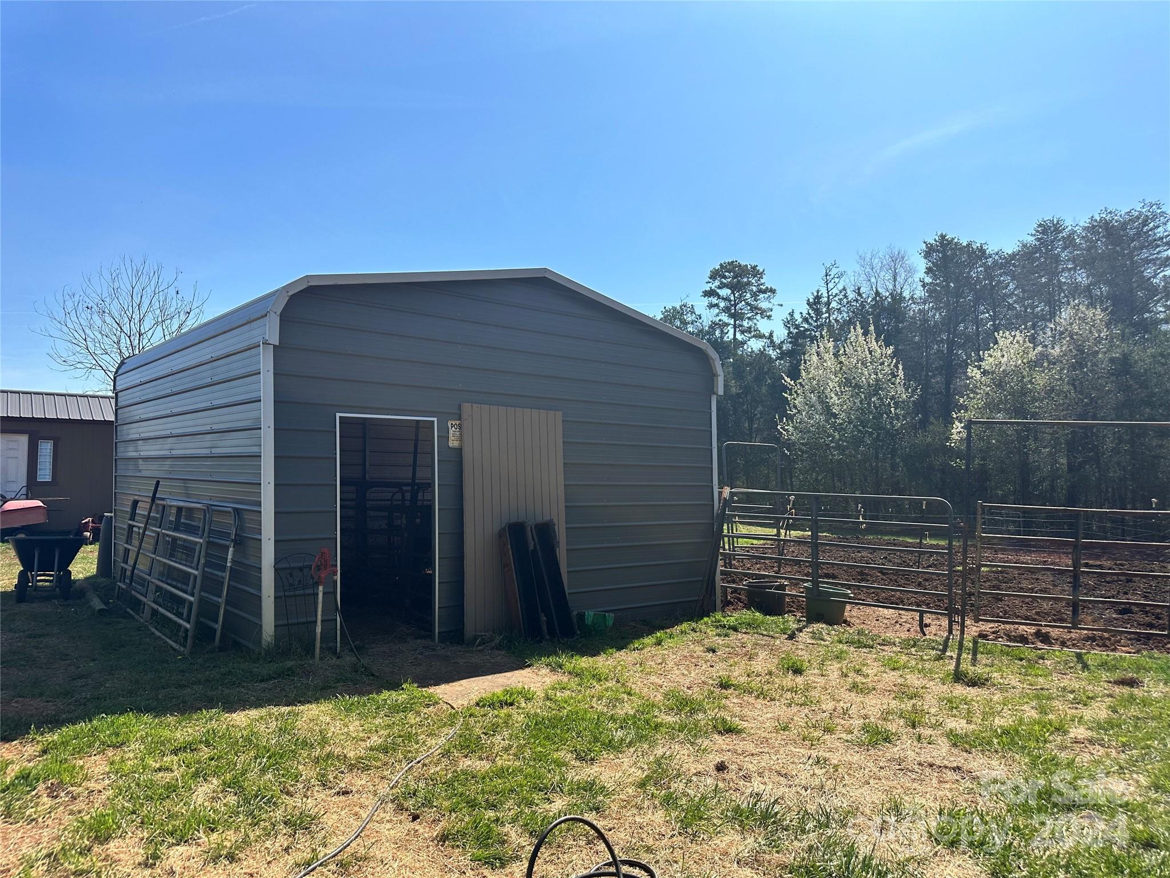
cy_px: 439
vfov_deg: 56.8
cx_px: 585
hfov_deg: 71.6
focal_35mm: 24
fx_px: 811
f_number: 1.78
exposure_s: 1/5848
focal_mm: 6.86
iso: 80
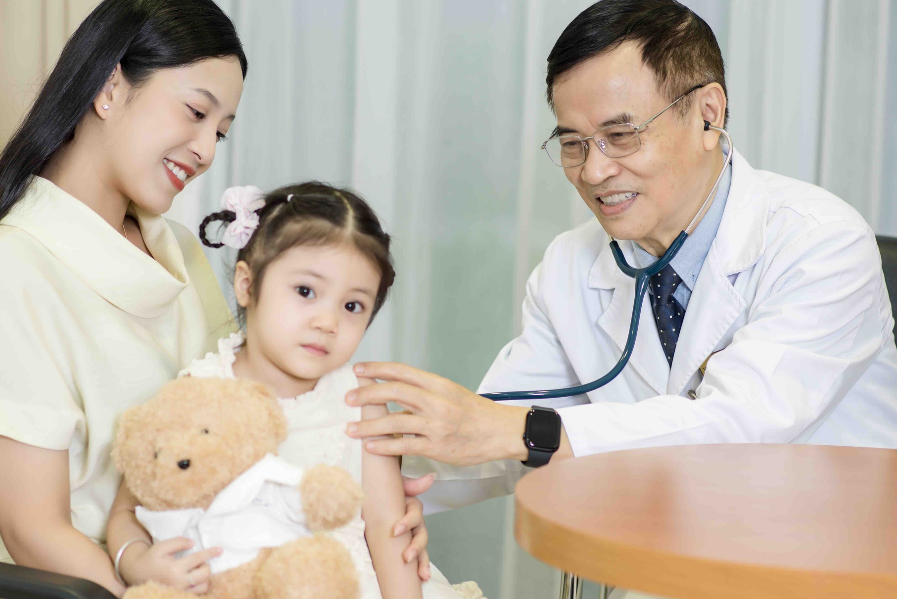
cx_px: 415
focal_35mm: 120
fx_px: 2992
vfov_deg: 11.4
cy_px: 279
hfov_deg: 17.1
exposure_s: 1/160
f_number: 2.8
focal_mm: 85
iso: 200
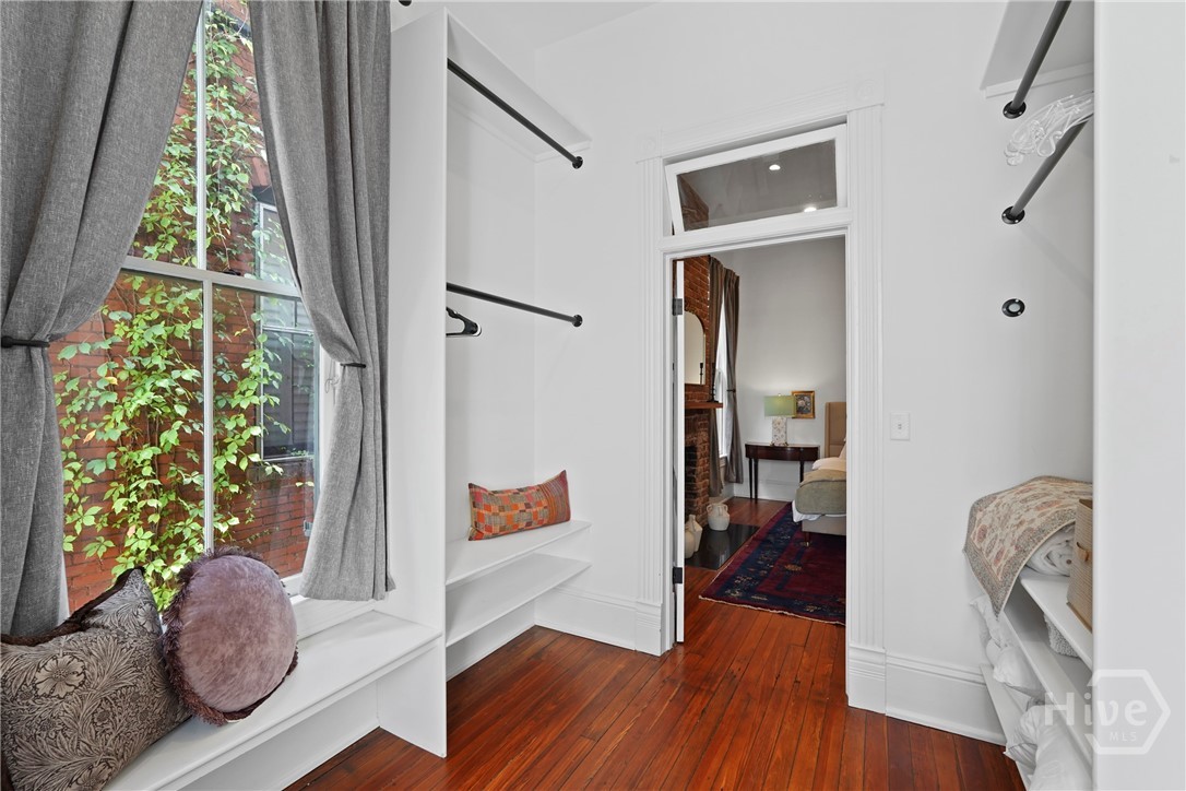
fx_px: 544
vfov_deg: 72.1
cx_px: 593
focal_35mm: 16
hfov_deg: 95.0
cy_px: 396
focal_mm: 16.5
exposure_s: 1/5
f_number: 9
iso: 320
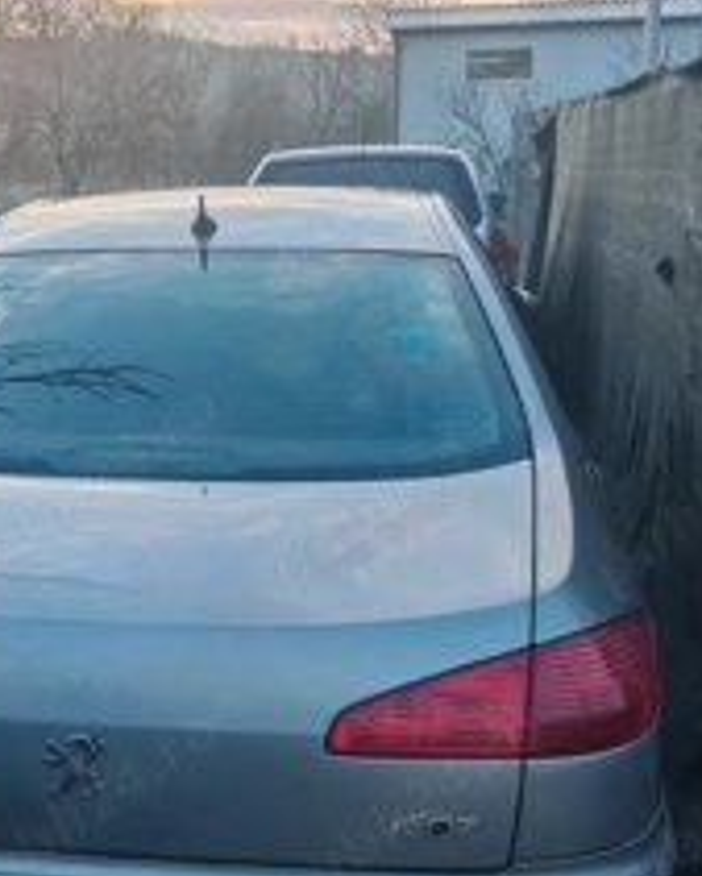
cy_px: 540
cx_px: 166
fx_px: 1298
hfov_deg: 29.7
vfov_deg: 37.1
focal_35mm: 50
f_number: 2
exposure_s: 1/345
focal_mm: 6.83
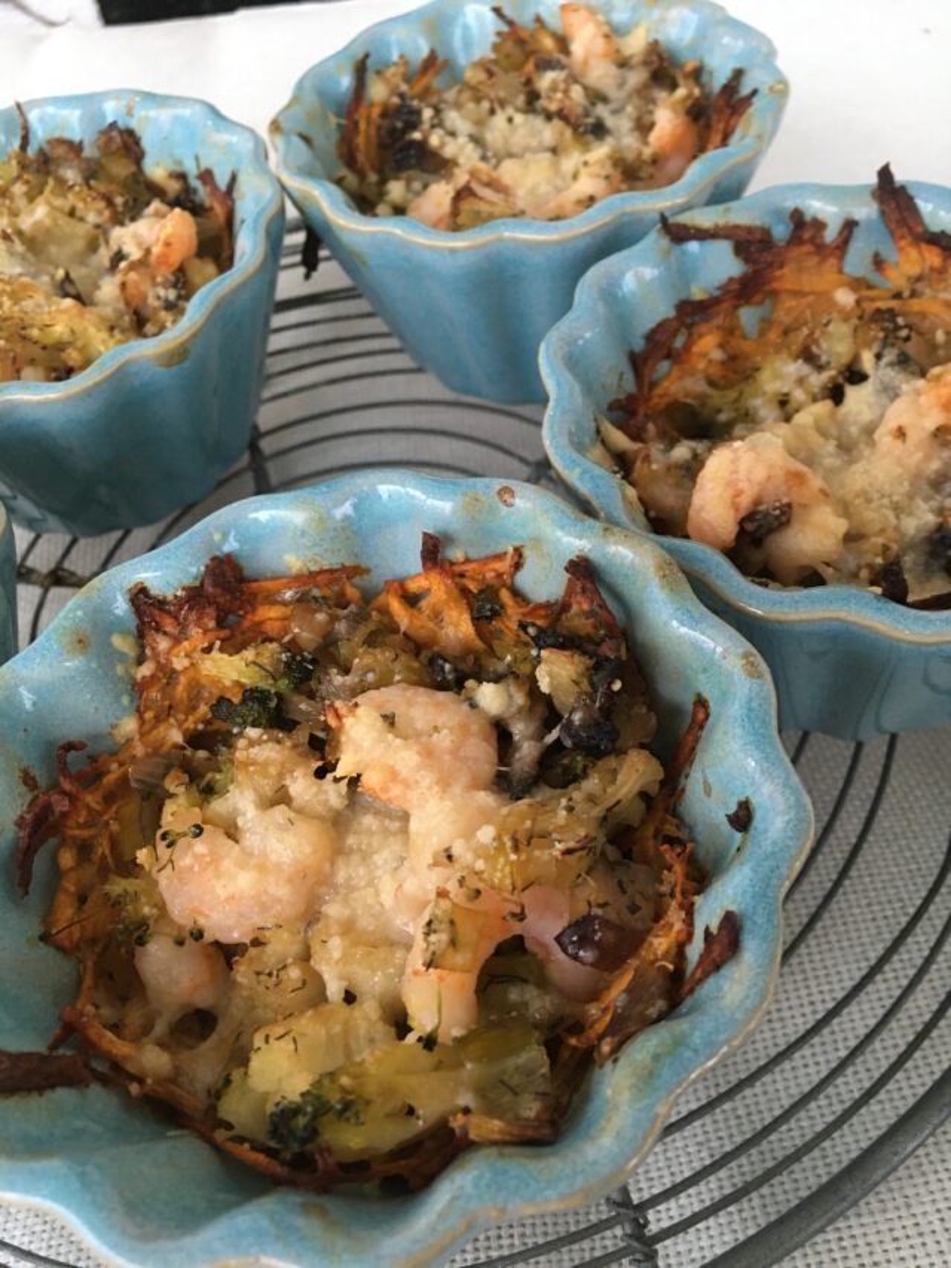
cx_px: 476
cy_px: 634
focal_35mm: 29
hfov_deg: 48.2
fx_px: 1062
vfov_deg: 61.7
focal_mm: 4.15
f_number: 2.2
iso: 160
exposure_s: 1/33
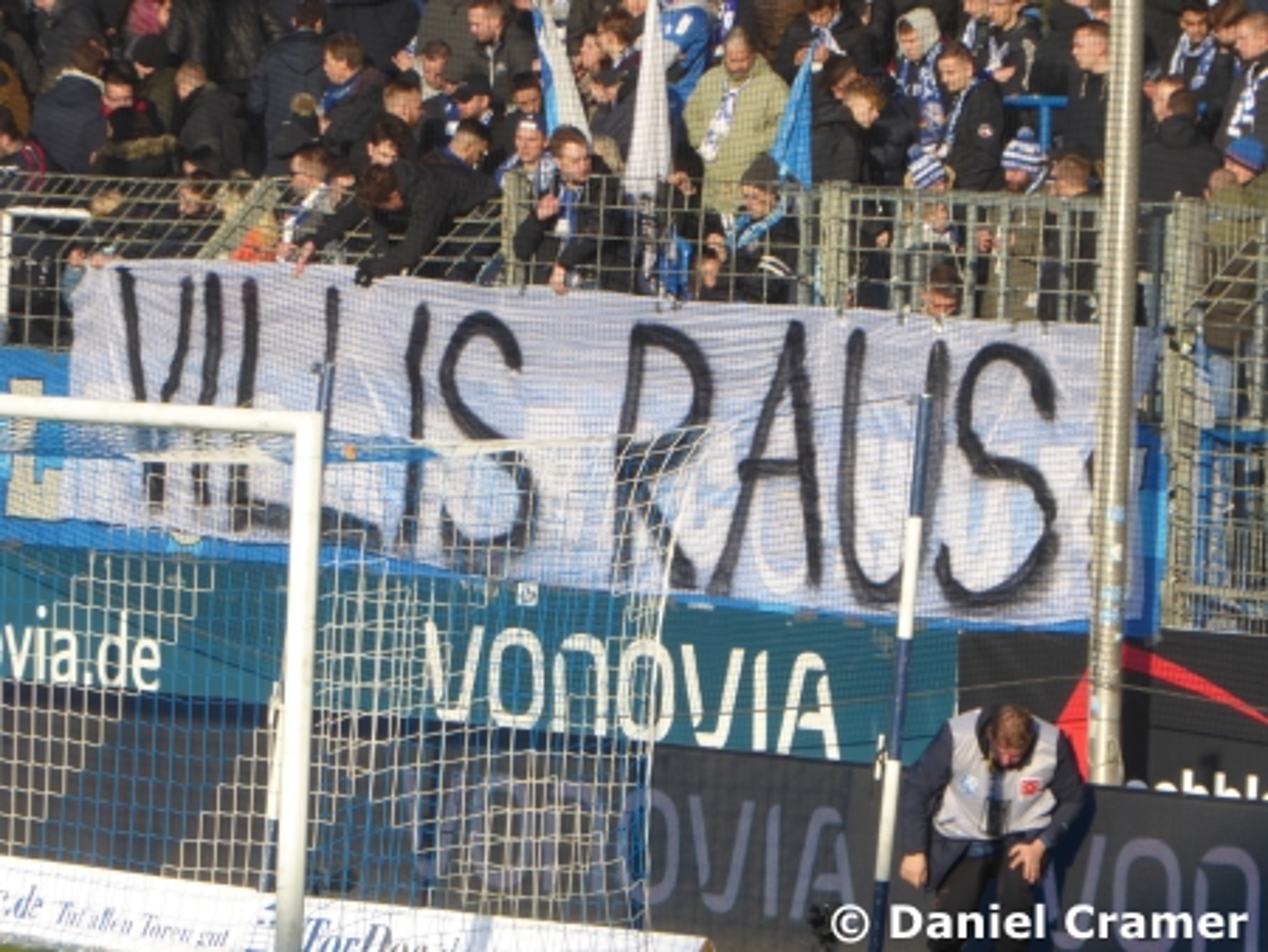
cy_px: 476
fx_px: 13670
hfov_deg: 5.3
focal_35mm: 373
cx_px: 634
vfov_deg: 4.0
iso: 80
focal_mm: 66.8
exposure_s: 1/160
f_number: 6
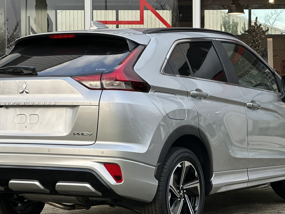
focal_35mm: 115
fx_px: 947
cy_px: 136
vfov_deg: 12.9
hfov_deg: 17.1
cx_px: 143
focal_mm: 9
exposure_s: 1/121
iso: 100
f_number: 2.8
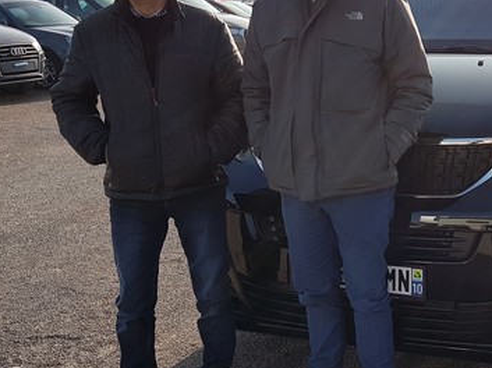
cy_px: 238
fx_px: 838
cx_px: 410
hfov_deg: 31.7
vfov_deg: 24.7
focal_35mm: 59
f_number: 1.7
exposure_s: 1/1468
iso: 40
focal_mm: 4.2
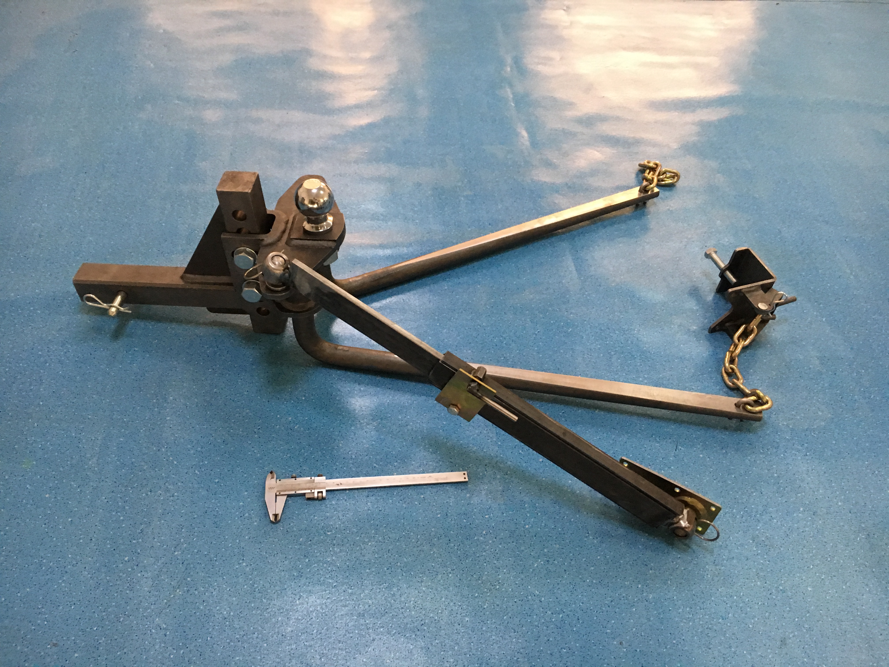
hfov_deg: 61.7
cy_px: 334
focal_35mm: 29
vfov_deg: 48.2
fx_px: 745
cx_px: 444
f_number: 2.2
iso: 200
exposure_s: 1/25
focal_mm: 4.15
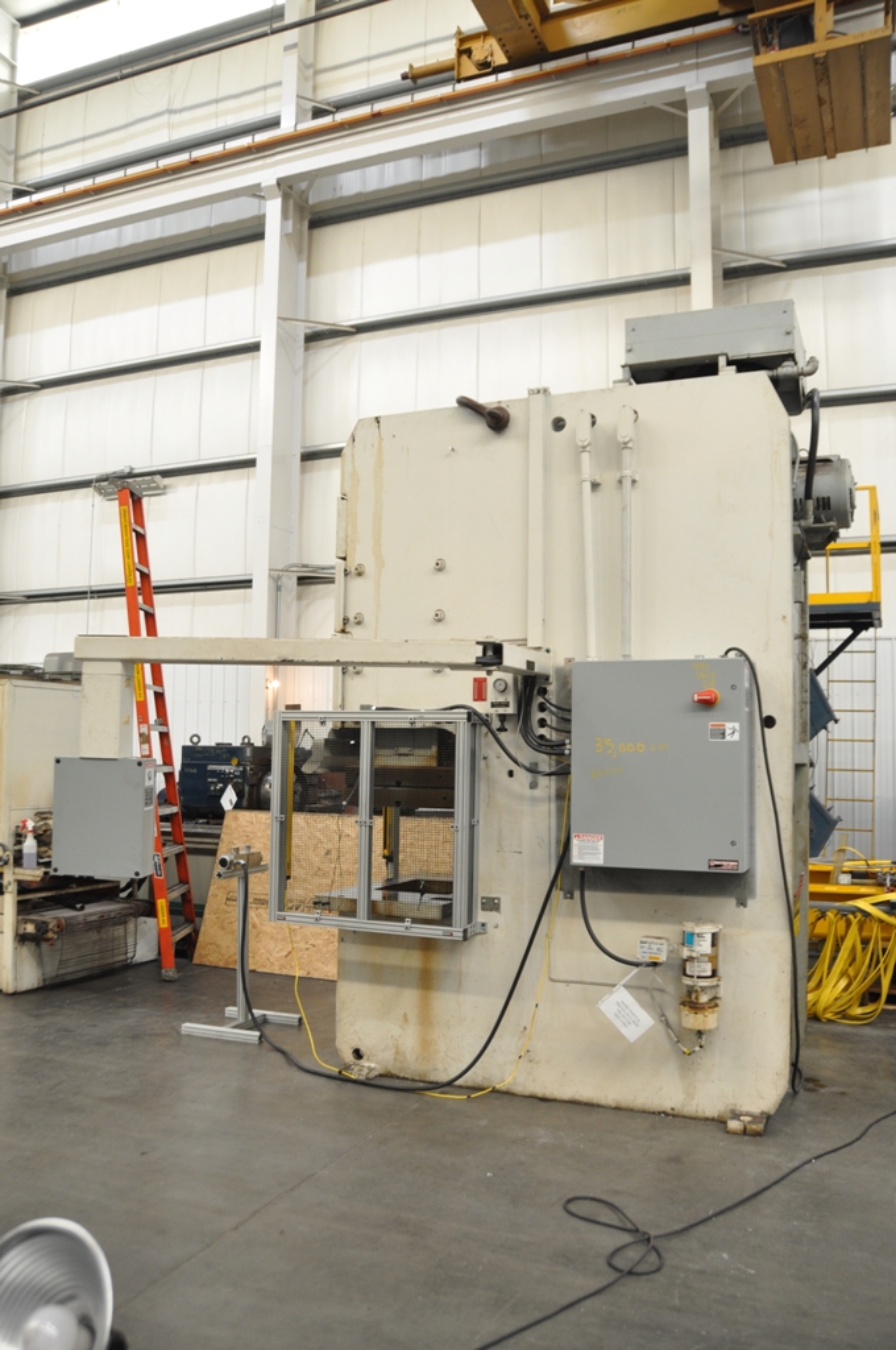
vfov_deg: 67.4
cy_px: 675
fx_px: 1011
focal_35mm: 27
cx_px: 448
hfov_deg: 47.8
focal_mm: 18
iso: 500
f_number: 3.5
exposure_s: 1/30
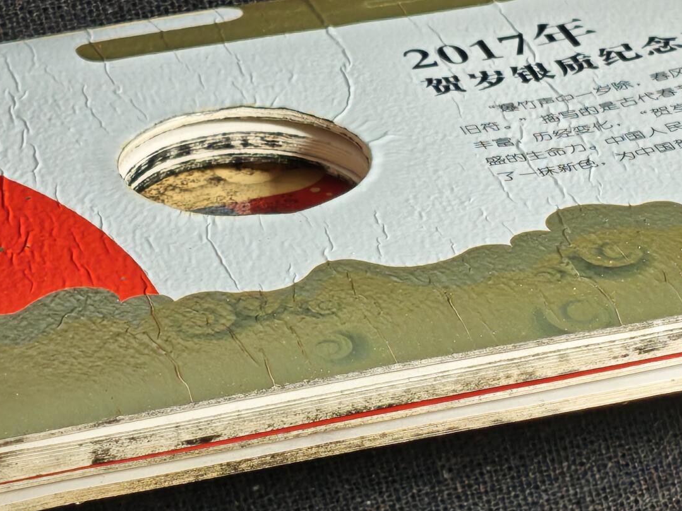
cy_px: 220
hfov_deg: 11.9
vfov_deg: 8.9
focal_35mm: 166
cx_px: 364
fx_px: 3271
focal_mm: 4.94
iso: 50
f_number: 1.5
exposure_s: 1/208
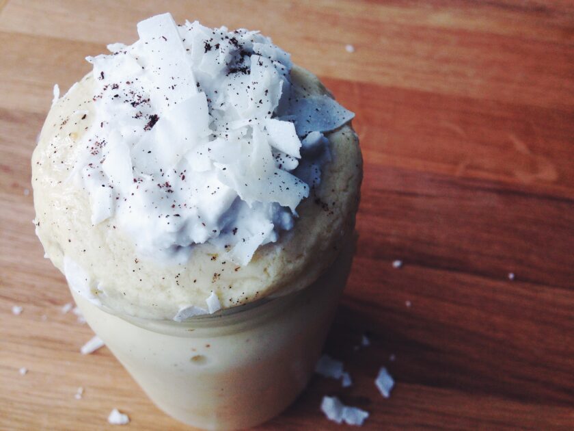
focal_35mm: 33
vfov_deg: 42.9
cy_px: 216
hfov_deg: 55.4
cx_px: 287
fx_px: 547
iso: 50
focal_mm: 4.12
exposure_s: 1/120
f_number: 2.4
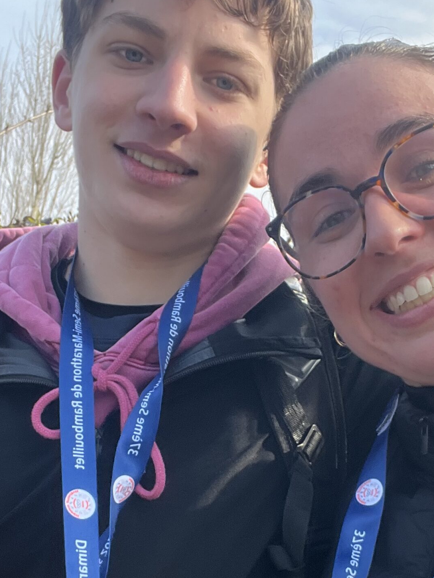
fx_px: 902
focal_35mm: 54
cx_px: 256
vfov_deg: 34.7
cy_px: 444
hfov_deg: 27.0
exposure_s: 1/389
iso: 32
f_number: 2.2
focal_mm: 2.71
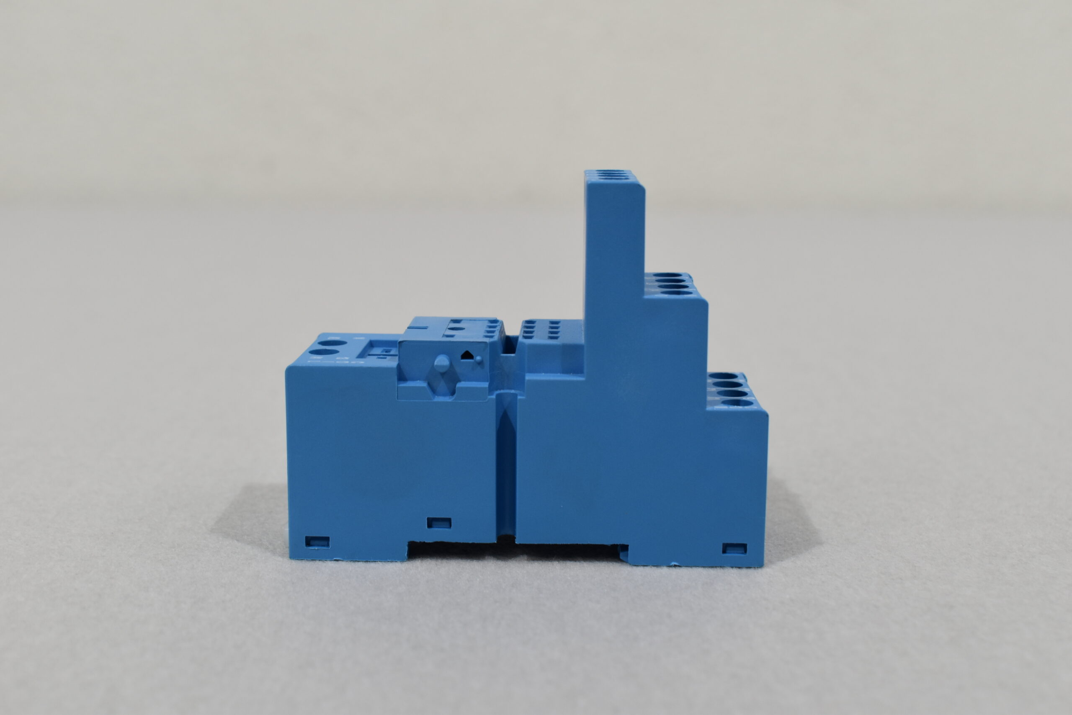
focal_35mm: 44
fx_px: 1295
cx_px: 536
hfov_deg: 45.0
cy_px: 358
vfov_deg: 30.9
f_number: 7.1
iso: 400
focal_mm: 29
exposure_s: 1/60
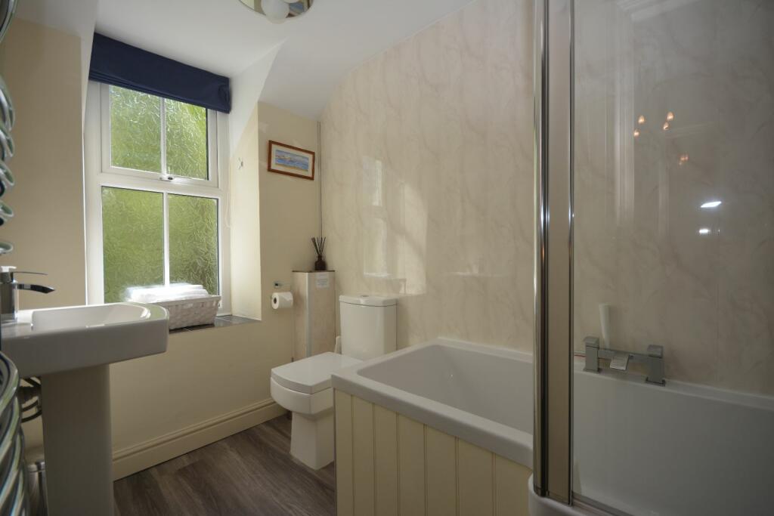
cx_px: 387
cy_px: 258
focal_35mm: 15
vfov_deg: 77.3
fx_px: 323
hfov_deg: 100.4
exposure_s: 1/125
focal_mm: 10
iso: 180
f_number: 5.6
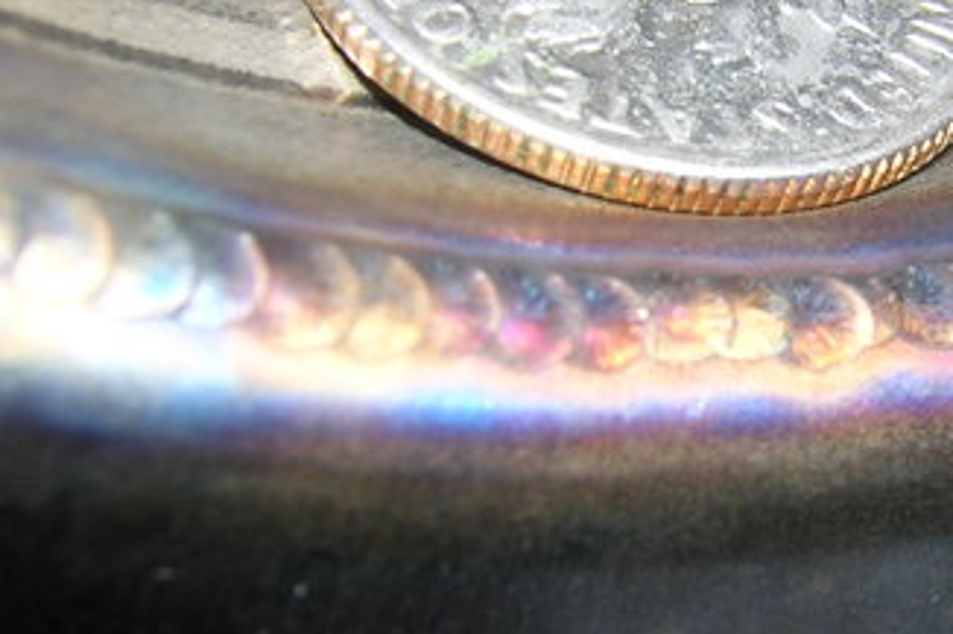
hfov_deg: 28.8
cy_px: 172
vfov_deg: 19.6
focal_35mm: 69
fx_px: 1826
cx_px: 731
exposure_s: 1/60.1
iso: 100
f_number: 5.2
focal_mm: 4.7
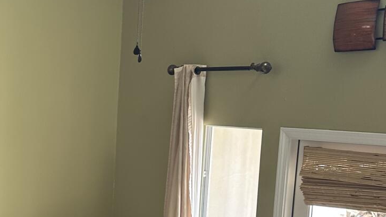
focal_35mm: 72
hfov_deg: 27.9
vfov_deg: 16.4
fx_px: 737
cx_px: 13
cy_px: 228
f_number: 1.78
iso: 125
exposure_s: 1/60
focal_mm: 6.86
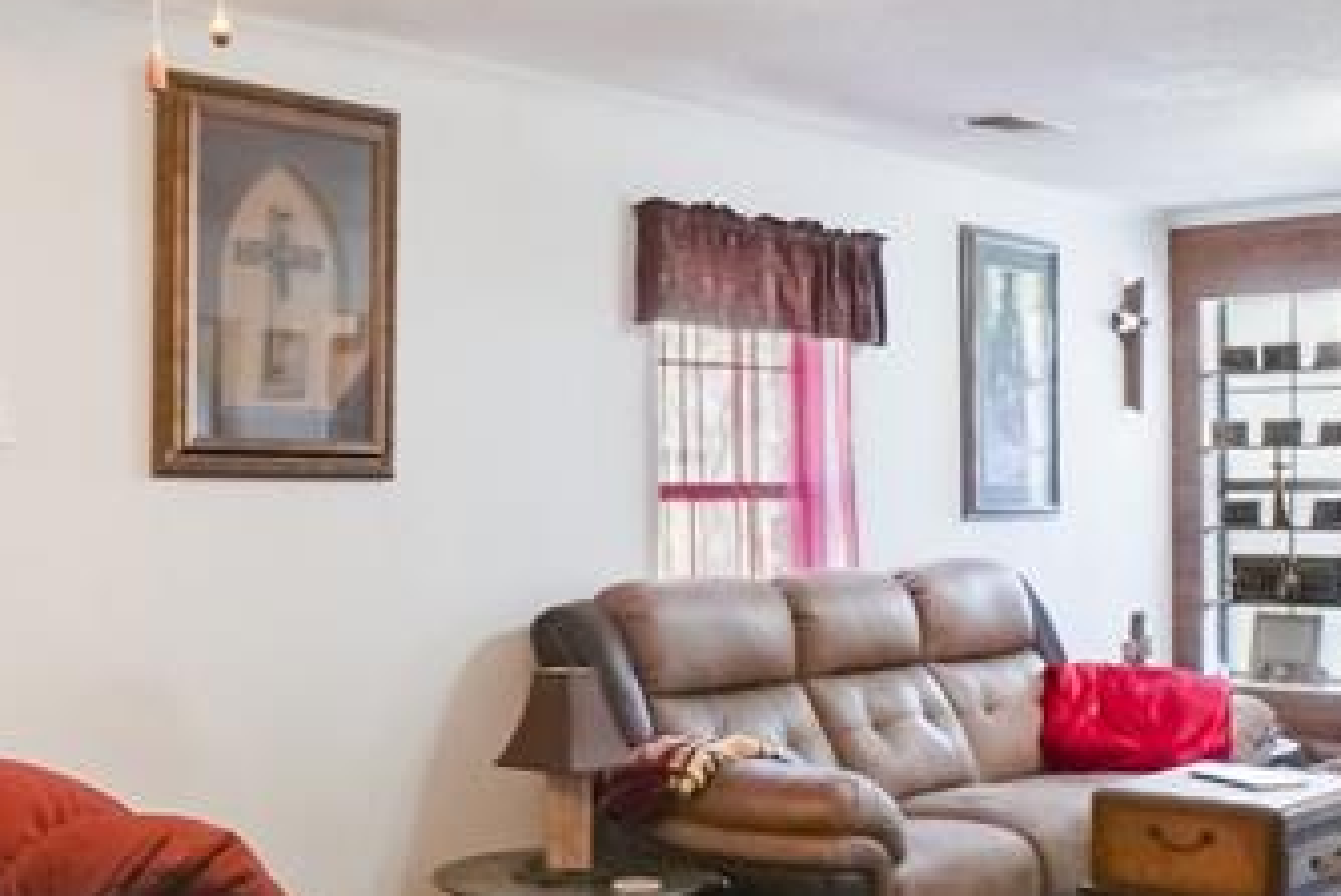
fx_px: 1714
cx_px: 466
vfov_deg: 29.3
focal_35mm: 46
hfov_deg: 42.2
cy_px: 490
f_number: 8
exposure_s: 1/10
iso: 400
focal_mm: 10
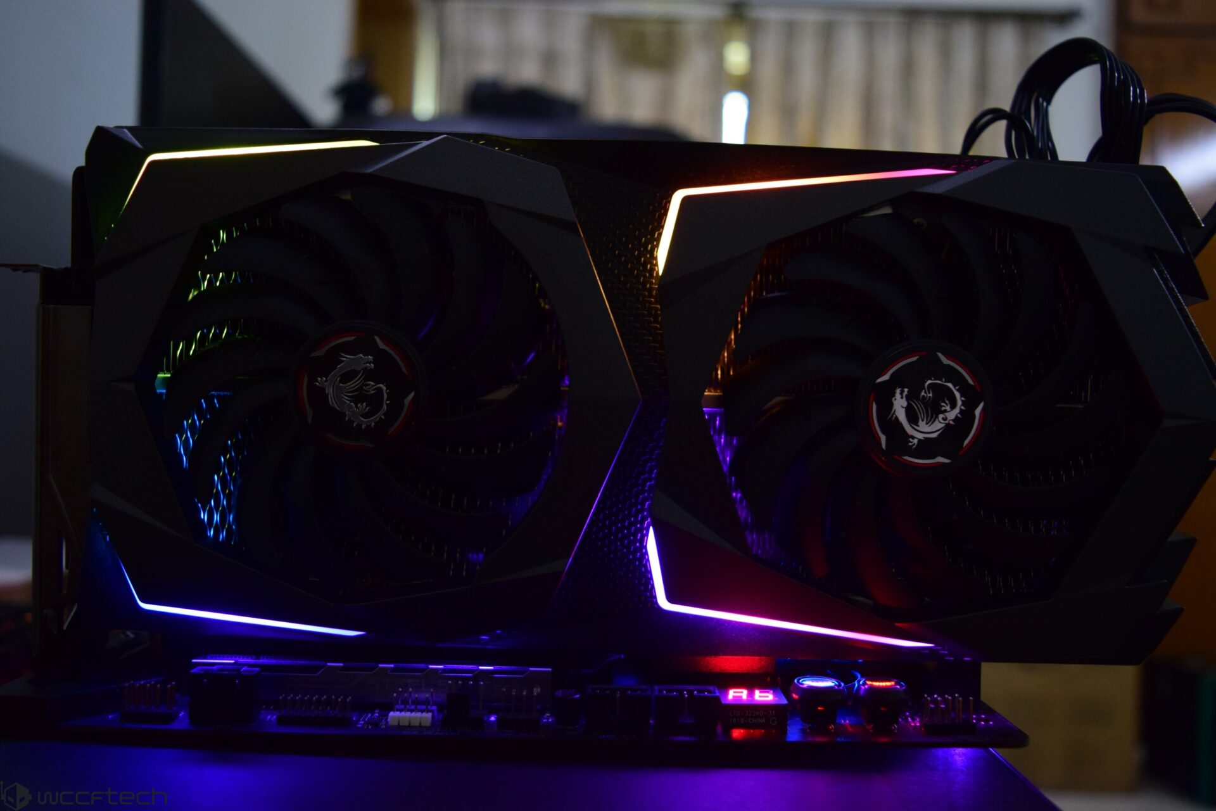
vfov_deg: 43.6
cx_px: 608
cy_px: 406
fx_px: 1013
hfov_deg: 61.9
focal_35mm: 30
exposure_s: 1/40
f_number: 3.8
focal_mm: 20
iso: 1250
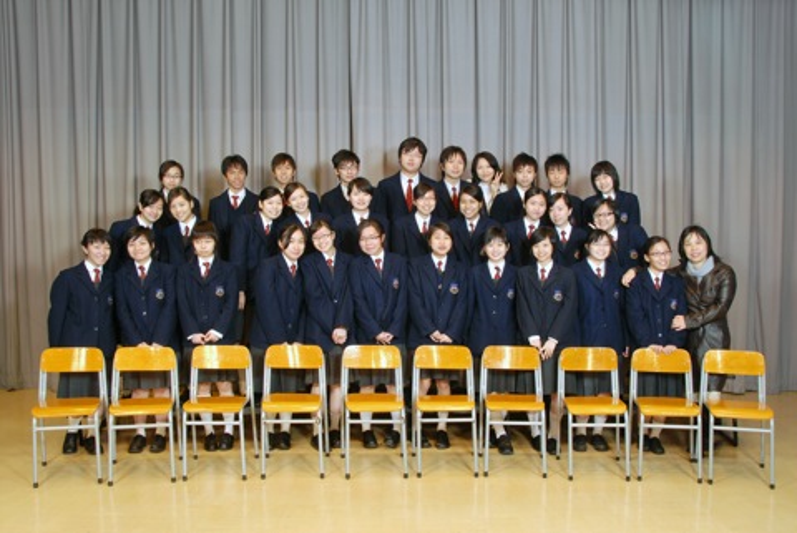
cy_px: 266
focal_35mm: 30
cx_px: 398
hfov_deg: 61.9
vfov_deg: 43.7
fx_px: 665
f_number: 10
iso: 100
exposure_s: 1/4
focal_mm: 20
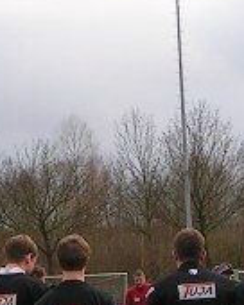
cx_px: 47
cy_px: 239
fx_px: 1580
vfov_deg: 11.0
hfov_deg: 8.8
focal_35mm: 175
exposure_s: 1/100
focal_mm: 5.8
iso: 50
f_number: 5.6
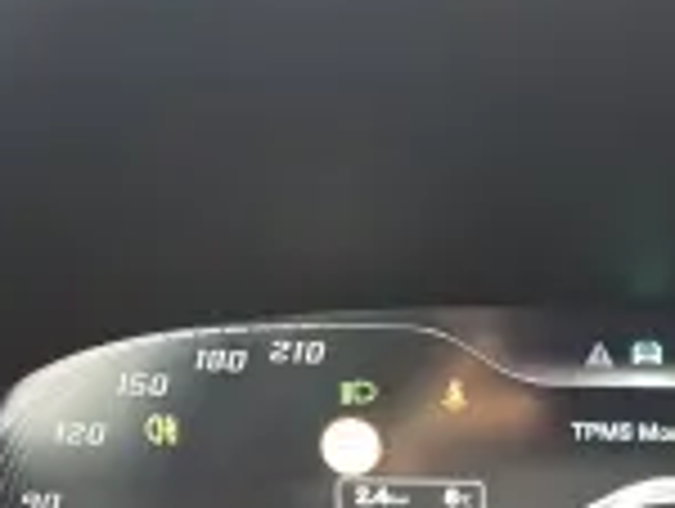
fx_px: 1172
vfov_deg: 23.0
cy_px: 557
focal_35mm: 60
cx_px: 644
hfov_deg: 30.3
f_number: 1.8
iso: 640
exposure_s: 1/25
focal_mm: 4.65
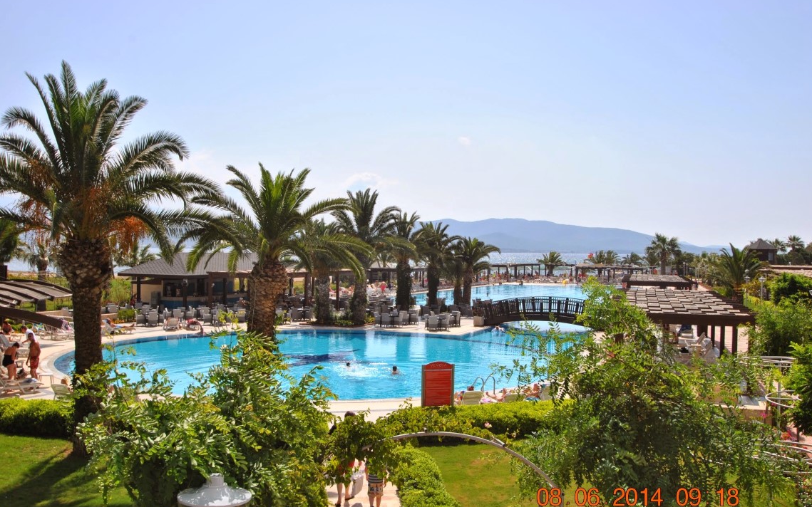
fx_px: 819
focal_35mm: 37
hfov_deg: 52.7
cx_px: 408
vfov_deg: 34.4
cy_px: 265
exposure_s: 1/250
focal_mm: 24
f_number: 8
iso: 100
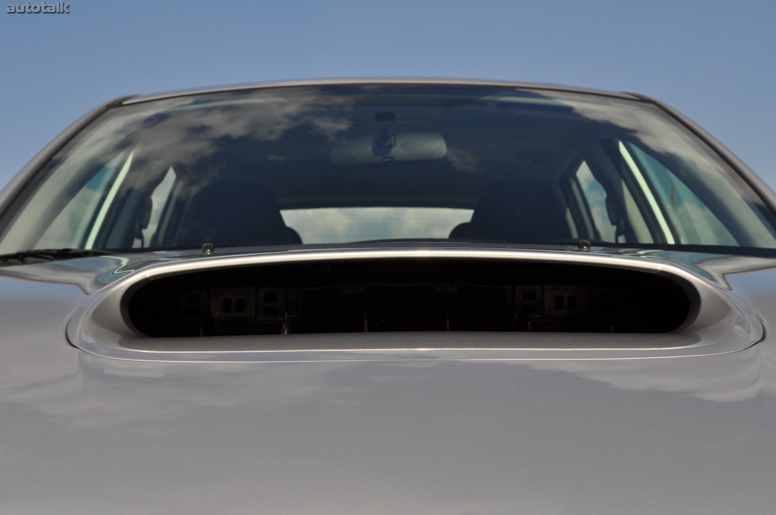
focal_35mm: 60
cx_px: 388
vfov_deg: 22.6
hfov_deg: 33.4
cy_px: 258
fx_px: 1292
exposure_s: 1/500
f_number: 10
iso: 200
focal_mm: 40
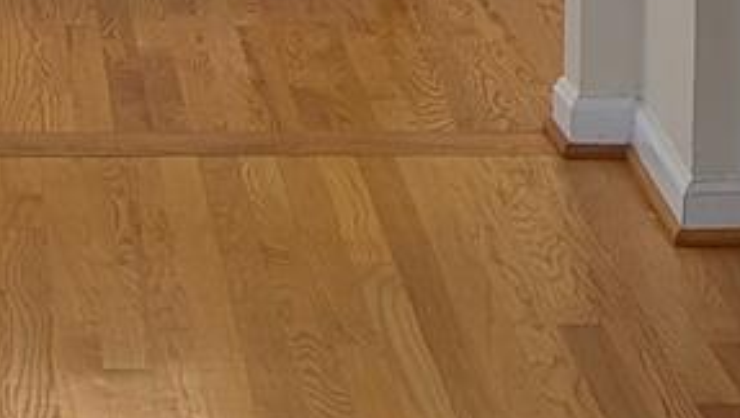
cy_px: -250
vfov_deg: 6.4
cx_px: 10
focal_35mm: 186
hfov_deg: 11.5
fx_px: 3653
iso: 21
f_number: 1.68
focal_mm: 6.9
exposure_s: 1/409
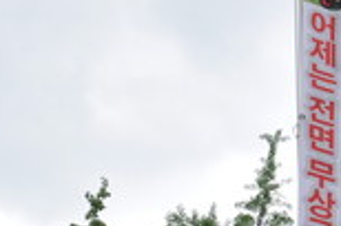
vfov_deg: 10.8
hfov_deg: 15.8
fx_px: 1163
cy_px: 291
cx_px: 458
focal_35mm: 123
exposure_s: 1/250
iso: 200
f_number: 8
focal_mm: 18
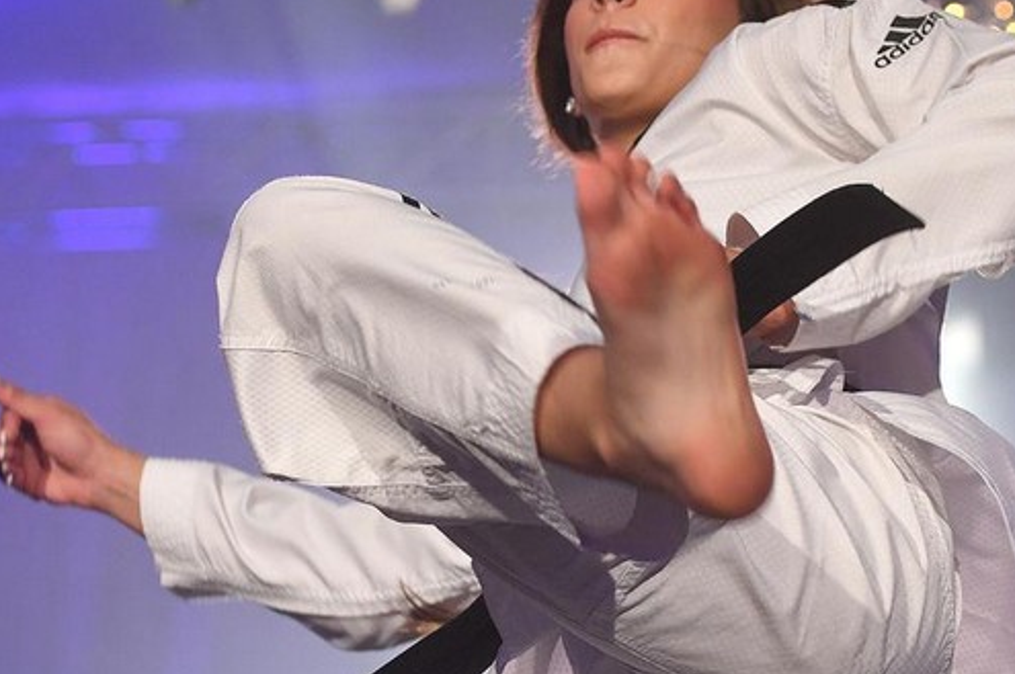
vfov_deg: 8.0
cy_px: 551
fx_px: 4788
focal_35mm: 170
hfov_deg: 12.1
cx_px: 817
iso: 1000
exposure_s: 1/400
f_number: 5
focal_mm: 70
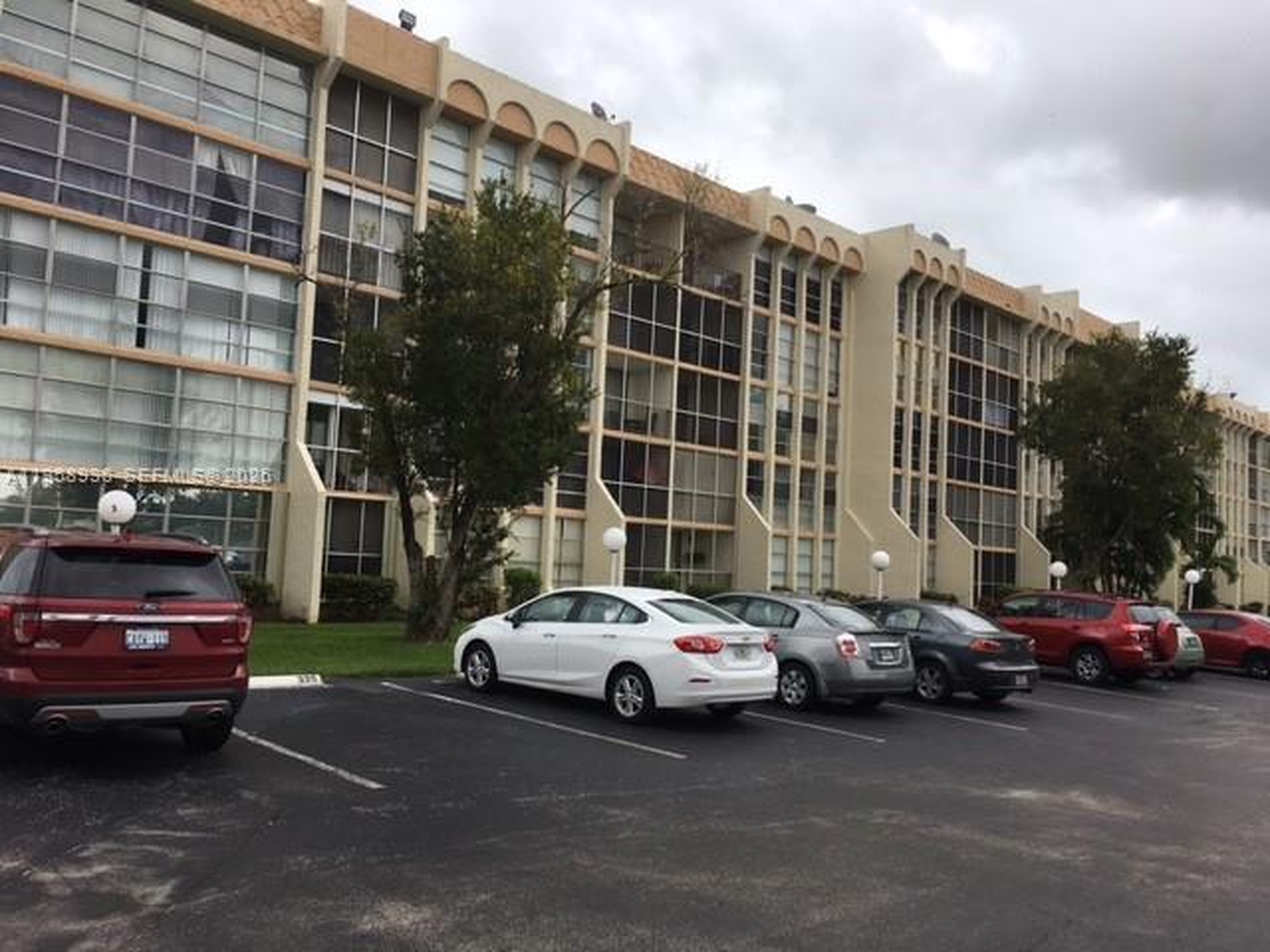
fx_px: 1064
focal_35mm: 29
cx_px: 635
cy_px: 476
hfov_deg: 61.7
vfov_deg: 48.2
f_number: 2.2
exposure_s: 1/680
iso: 25
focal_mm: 4.15
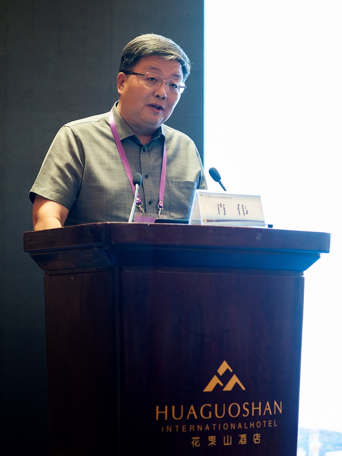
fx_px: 1502
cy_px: 204
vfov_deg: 17.3
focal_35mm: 114
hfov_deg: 13.0
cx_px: 171
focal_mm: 105
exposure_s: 1/100
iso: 1000
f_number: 4
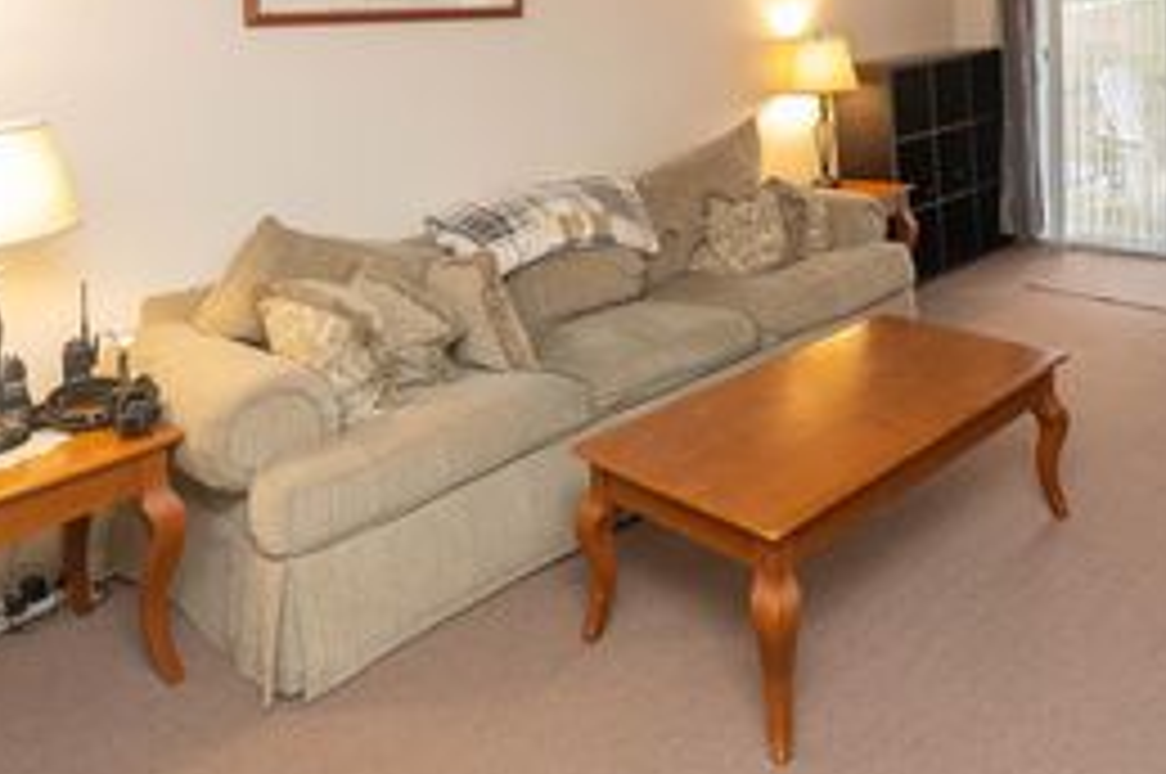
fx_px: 938
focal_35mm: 29
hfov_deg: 61.7
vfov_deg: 41.5
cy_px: 83
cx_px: 806
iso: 2000
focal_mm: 10
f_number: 5.6
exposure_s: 1/60
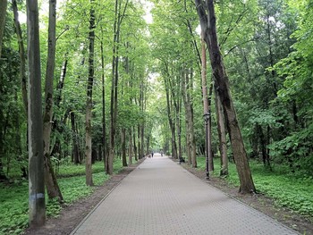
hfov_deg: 63.4
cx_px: 156
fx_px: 253
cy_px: 118
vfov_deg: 49.8
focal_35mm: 28
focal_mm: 3.43
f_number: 2.2
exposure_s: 1/33.3
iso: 375
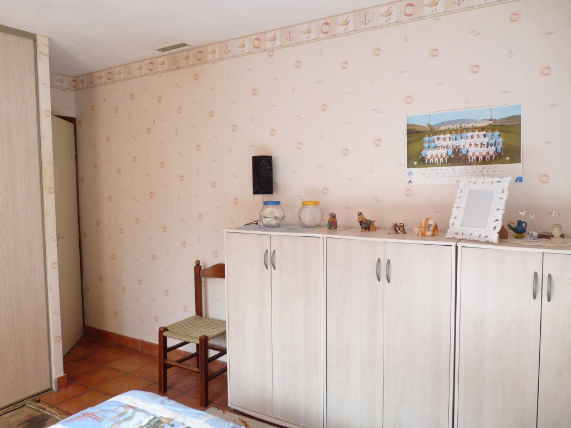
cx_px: 286
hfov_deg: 65.3
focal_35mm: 27
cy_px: 214
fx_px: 445
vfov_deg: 51.4
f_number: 2.8
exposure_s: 1/40
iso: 100
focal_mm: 4.8
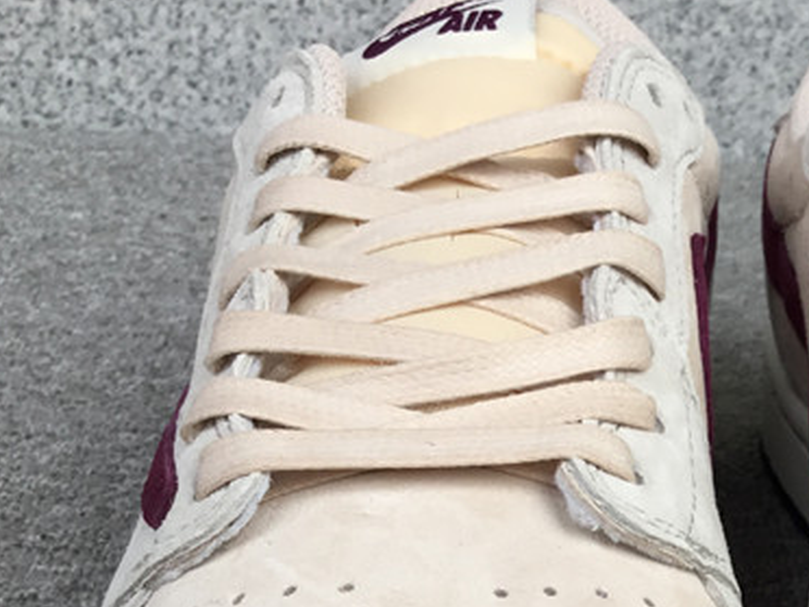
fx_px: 1753
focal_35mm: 75
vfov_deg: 18.7
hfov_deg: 25.0
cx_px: 774
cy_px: 706
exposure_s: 1/107
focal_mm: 3.3
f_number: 2.4
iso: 25
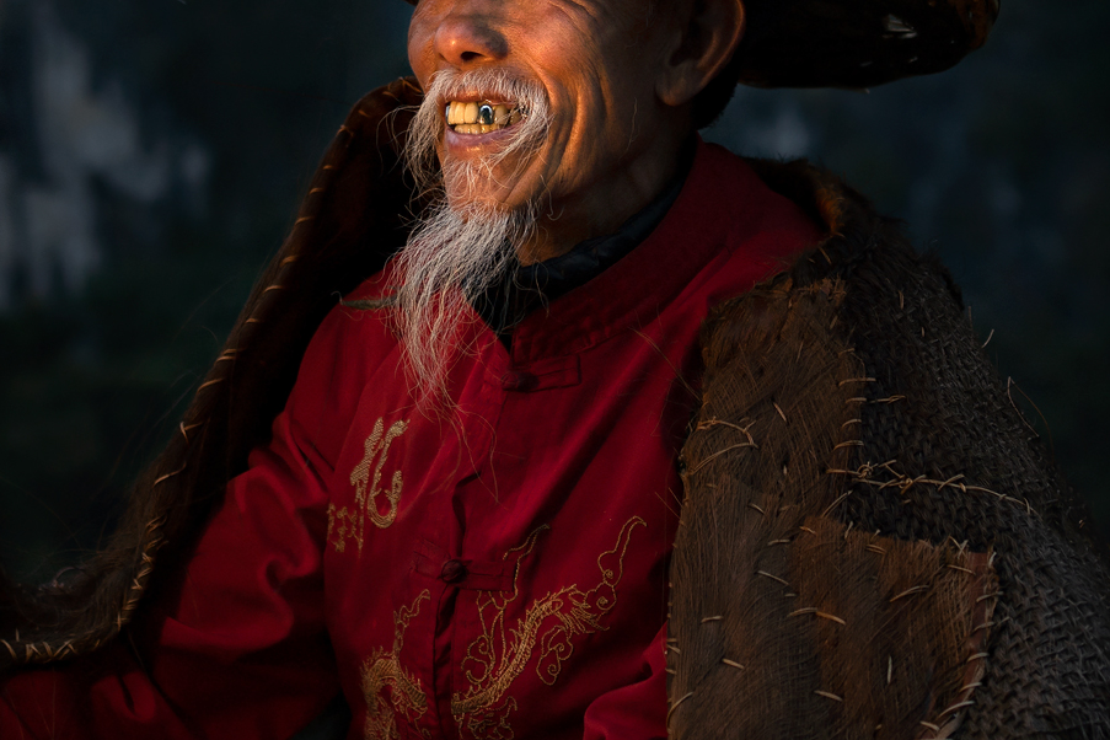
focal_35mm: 93
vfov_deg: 14.3
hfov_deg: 21.9
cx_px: 644
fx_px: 2867
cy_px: -89
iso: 100
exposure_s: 1/125
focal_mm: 35
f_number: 2.5
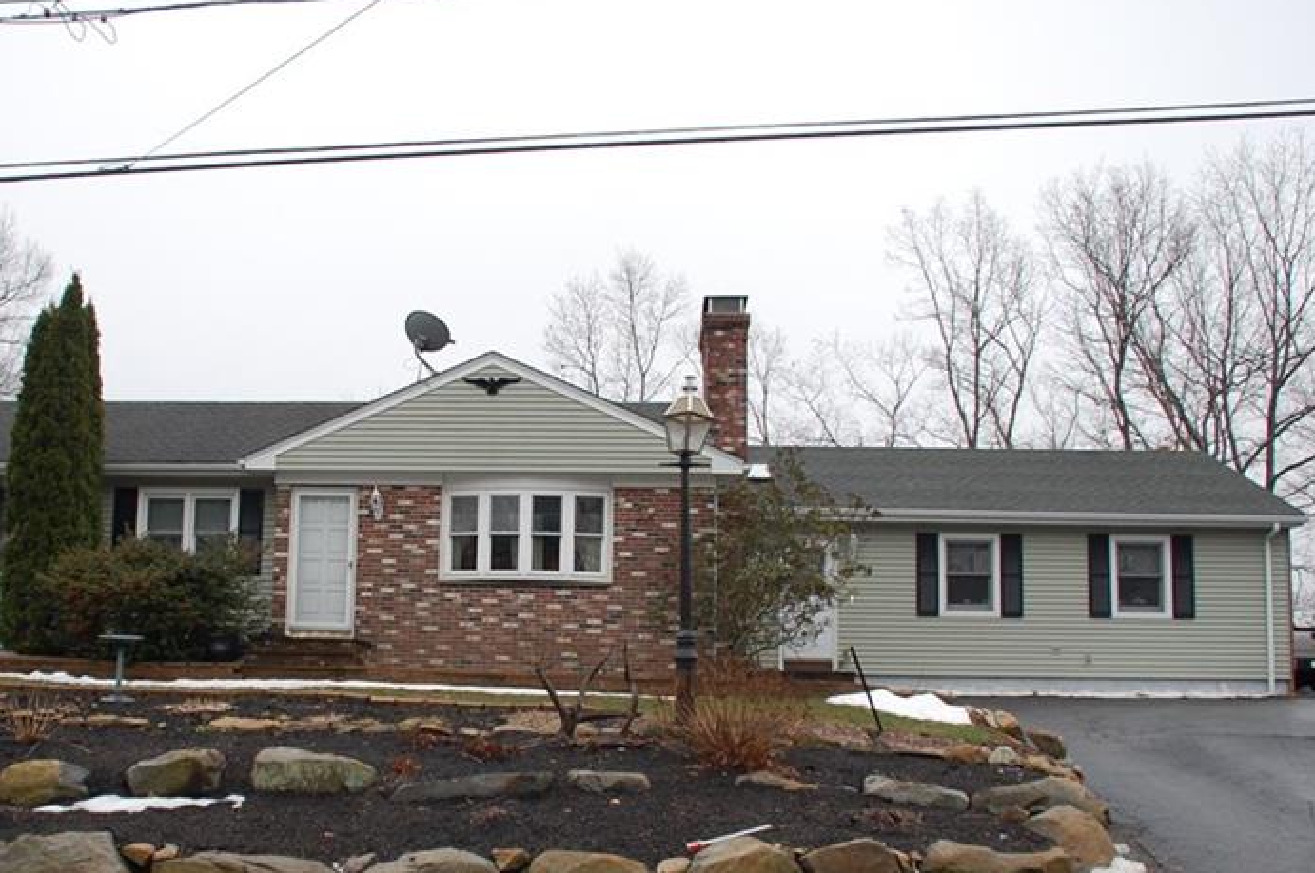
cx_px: 516
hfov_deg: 48.2
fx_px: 1459
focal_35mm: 40
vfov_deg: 33.2
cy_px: 546
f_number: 3.5
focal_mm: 18
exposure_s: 1/400
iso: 400
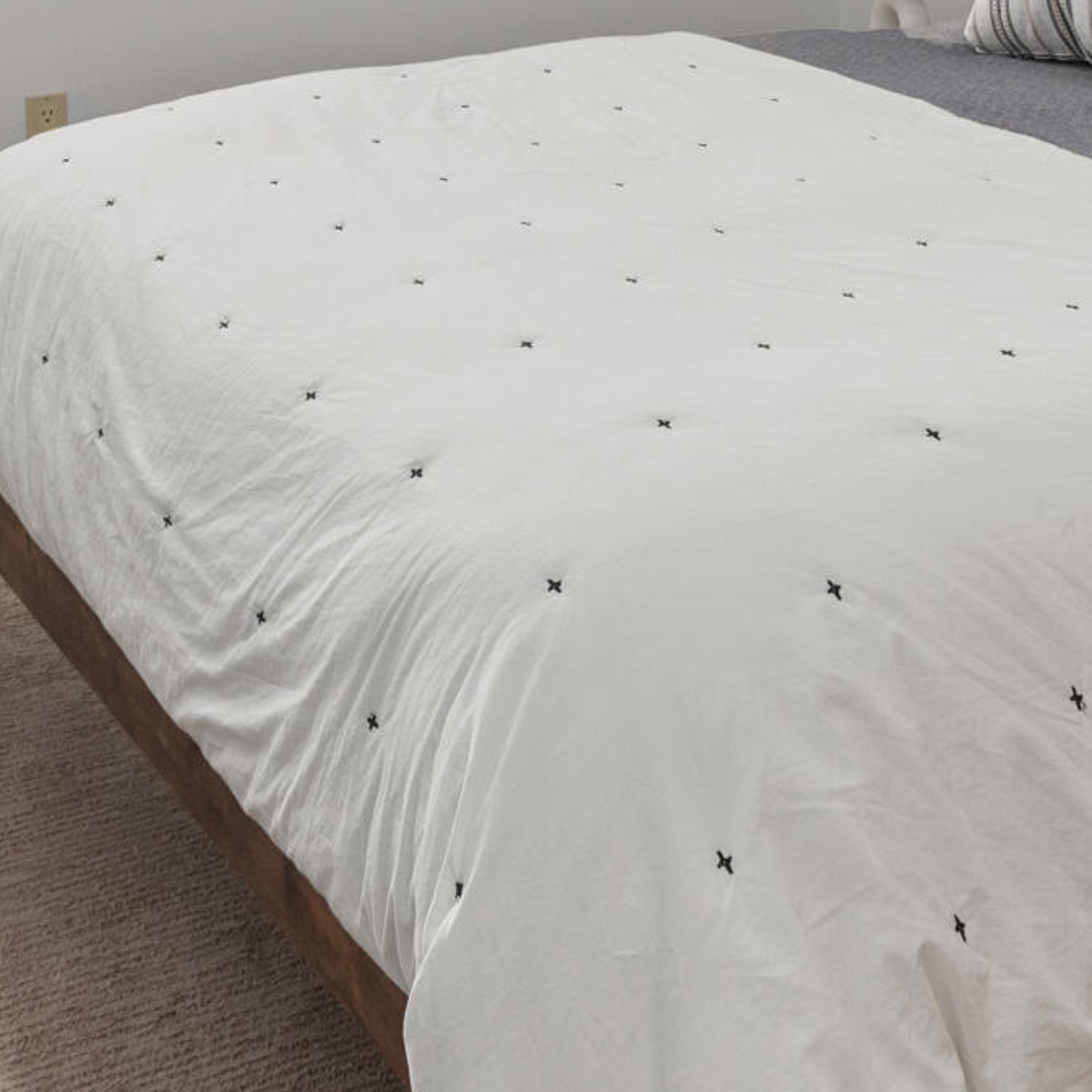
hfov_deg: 24.0
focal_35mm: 72
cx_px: 600
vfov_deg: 21.4
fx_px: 2570
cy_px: -375
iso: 500
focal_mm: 19
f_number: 7.1
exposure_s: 1/20
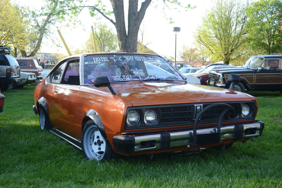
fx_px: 376
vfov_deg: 28.1
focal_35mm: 48
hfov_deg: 41.1
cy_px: 94
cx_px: 141
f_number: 5.6
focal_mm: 32
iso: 400
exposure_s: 1/250
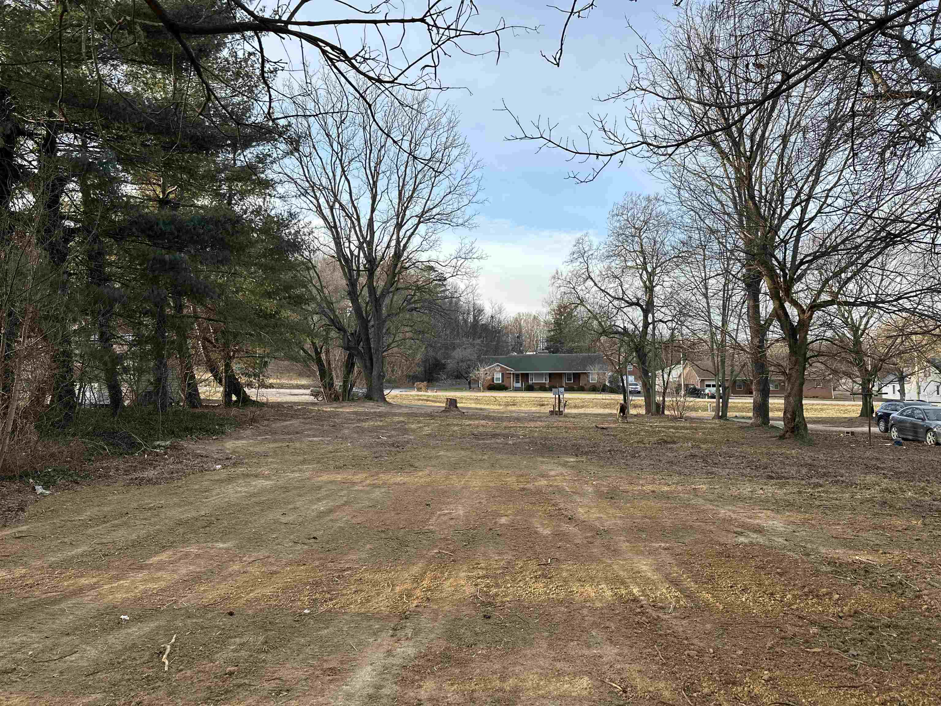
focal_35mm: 24
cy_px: 353
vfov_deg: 56.8
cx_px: 470
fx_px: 652
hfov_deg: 71.6
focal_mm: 6.86
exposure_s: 1/1095
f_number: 1.78
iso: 80
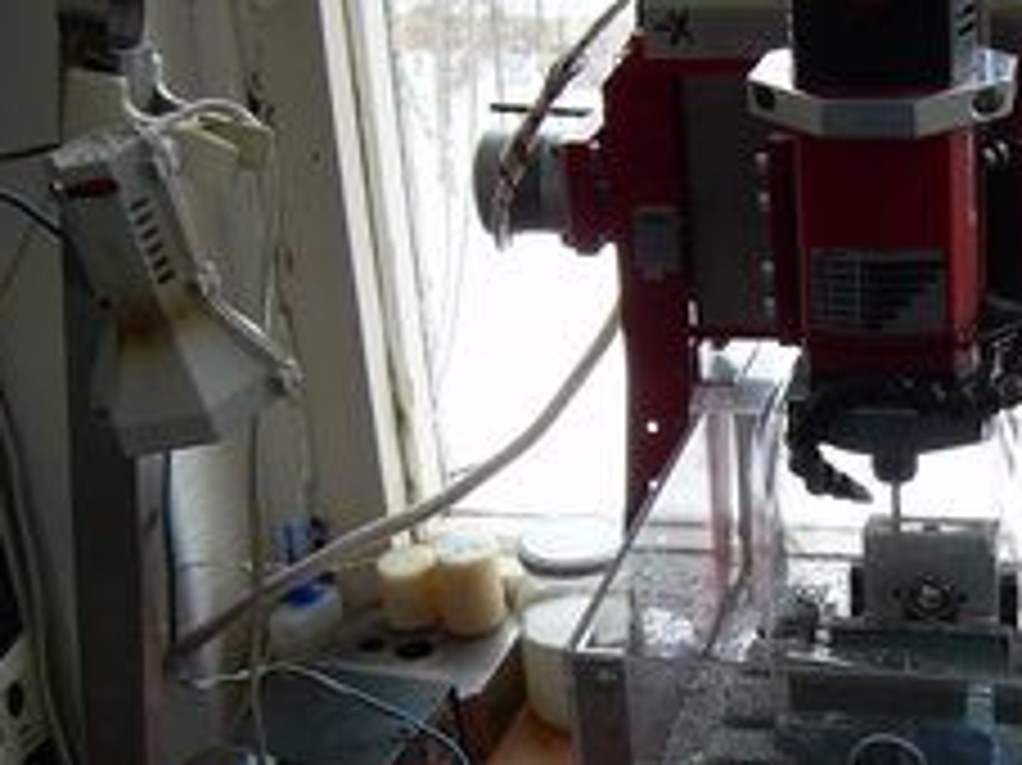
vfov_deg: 21.8
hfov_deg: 28.3
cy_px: 490
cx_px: 846
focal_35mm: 67
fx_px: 1977
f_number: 2.8
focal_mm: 6.3
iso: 50
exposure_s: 1/30
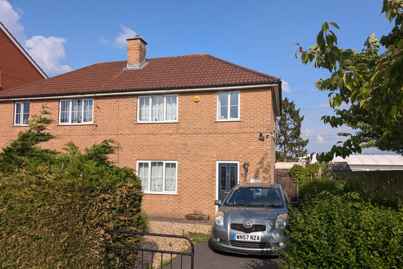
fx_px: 291
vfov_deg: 49.4
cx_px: 195
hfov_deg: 69.4
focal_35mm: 26
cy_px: 152
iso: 18
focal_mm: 6.9
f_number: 1.68
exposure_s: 1/1073
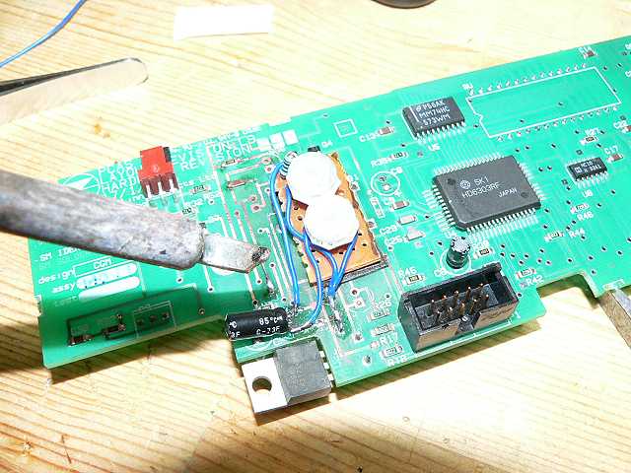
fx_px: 656
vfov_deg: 39.7
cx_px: 316
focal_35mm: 36
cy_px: 236
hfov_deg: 51.4
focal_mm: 6
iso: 400
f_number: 4
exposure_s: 1/80
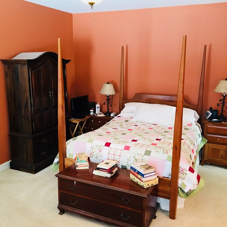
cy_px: 115
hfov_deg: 47.2
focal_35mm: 35
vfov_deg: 47.2
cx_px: 111
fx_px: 260
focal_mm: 4.15
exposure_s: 1/30
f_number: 2.2
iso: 125
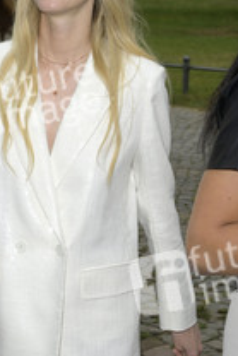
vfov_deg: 21.2
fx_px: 950
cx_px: 62
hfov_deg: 14.2
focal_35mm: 96
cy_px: 190
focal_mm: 50
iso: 250
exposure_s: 1/200
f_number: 8
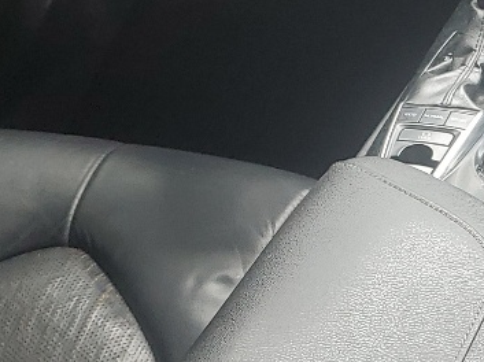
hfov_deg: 15.9
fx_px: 1648
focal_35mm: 118
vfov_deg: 12.5
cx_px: 628
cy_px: 222
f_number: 1.5
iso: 50
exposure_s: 1/169
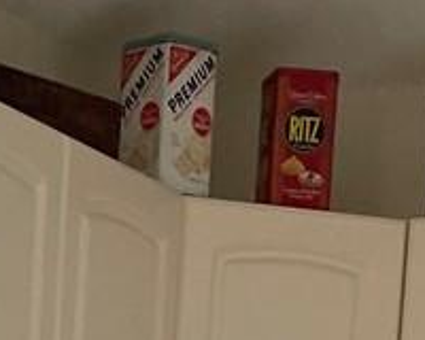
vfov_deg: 6.7
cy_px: 1099
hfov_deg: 9.4
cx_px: -28
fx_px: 2553
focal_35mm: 203
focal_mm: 4.2
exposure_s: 1/118
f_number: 1.6
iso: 125
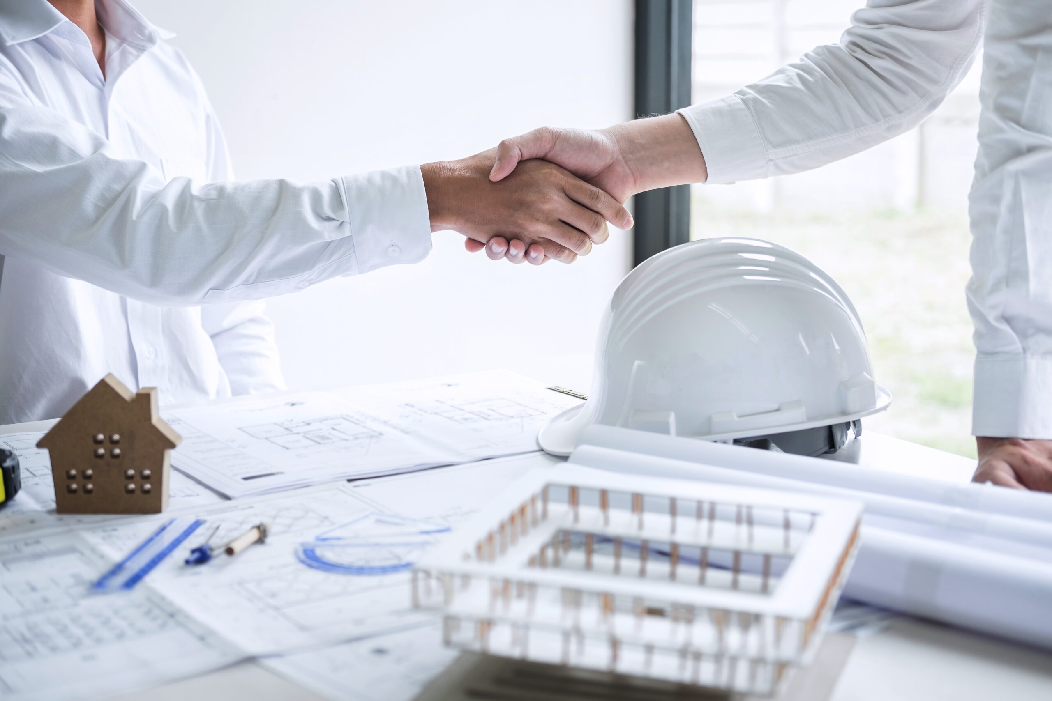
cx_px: 526
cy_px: 350
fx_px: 1549
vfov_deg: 25.5
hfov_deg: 37.5
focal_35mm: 53
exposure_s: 1/250
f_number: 2.8
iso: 200
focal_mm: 35
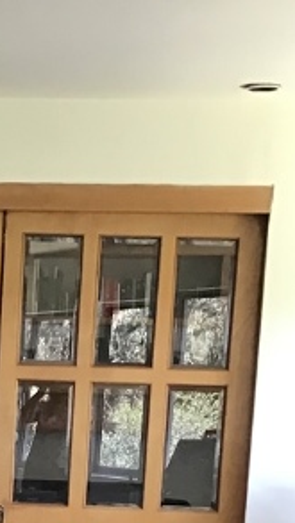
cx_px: -118
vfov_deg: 16.4
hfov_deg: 9.6
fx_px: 1709
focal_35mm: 123
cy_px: 700
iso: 80
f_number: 2.4
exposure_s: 1/30
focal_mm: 3.3
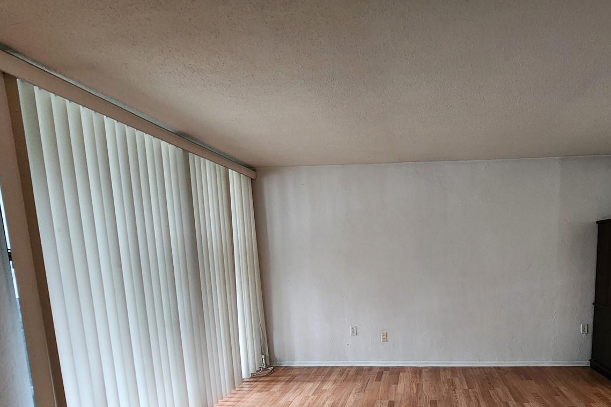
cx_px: 398
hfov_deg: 84.4
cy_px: 294
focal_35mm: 19
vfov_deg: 61.7
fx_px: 322
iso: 500
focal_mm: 2.2
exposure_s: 1/30
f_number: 2.2
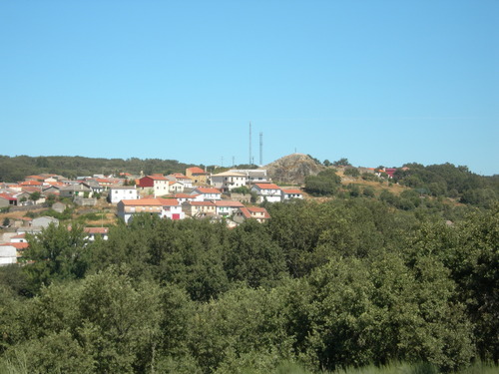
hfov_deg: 17.4
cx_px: 250
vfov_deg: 13.1
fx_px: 1629
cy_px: 187
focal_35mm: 113
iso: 50
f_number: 8.2
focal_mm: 23.4
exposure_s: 1/148
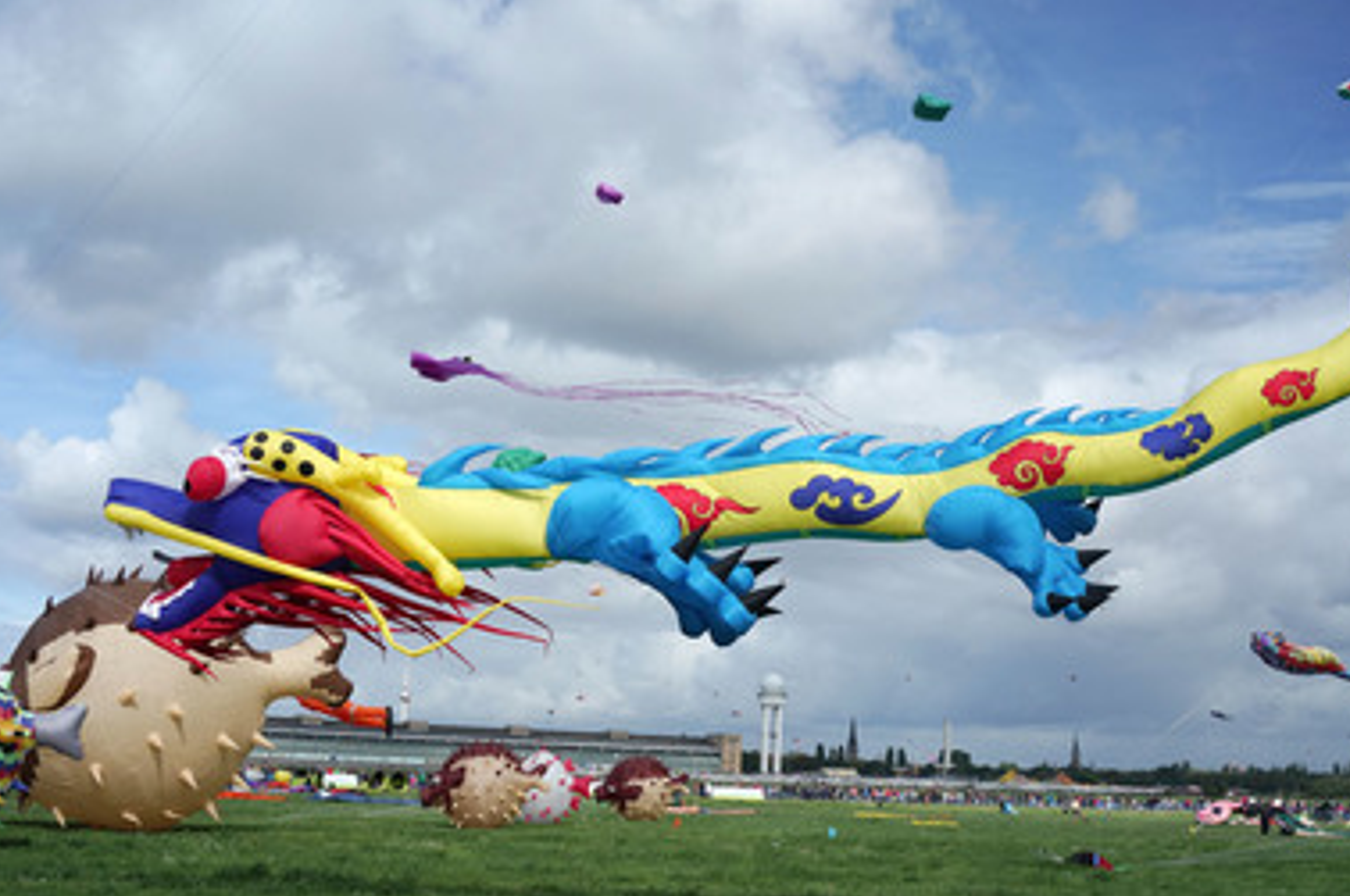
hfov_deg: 45.5
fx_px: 1610
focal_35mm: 43
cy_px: 475
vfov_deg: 31.1
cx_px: 634
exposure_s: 1/1250
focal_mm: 36
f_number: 8
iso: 640
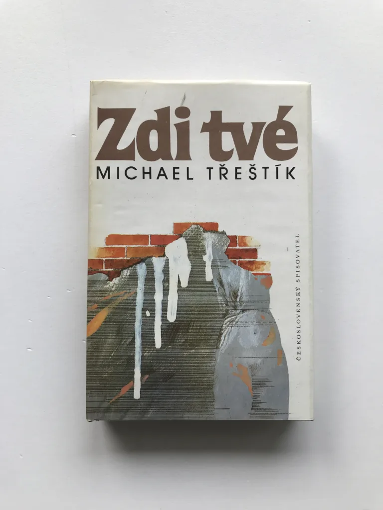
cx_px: 192
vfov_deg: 63.4
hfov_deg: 49.7
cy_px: 255
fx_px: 413
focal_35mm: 28
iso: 20
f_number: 1.8
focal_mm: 3.99
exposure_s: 1/110
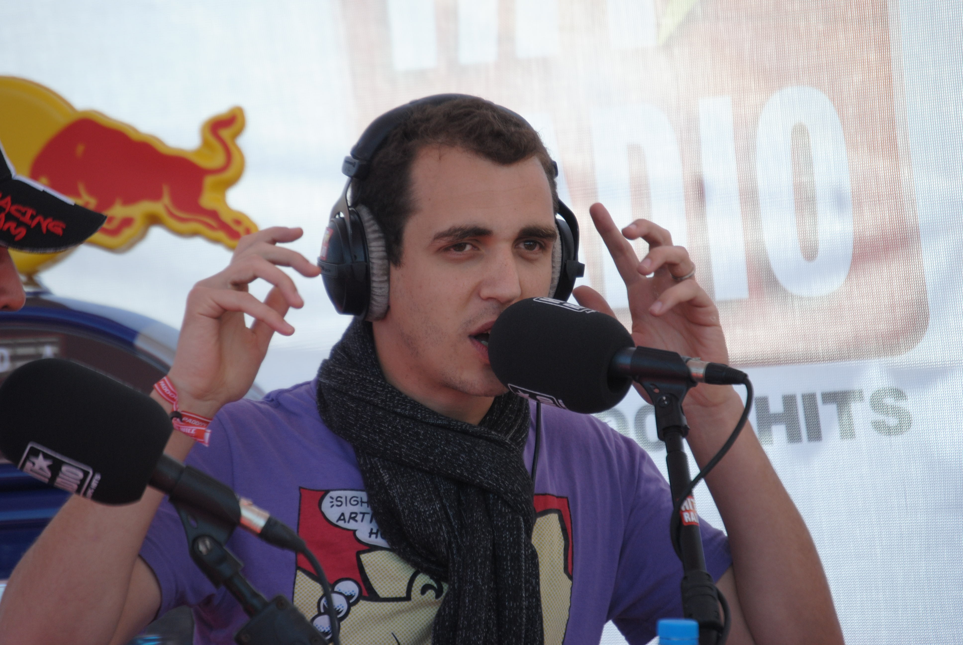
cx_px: 482
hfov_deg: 6.9
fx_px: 8035
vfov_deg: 4.6
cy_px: 322
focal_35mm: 300
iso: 250
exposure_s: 1/500
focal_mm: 200
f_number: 5.6
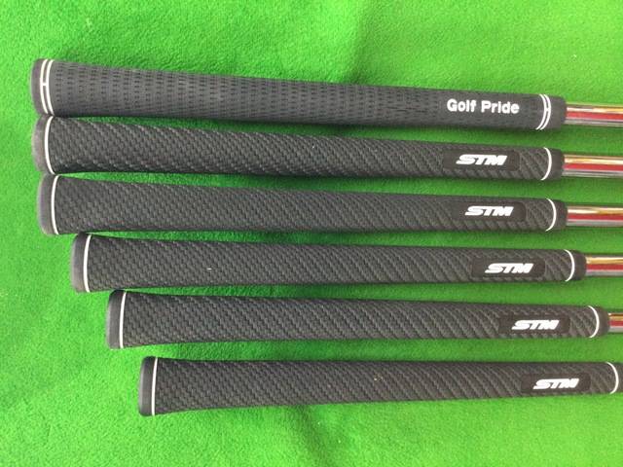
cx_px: 312
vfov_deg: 45.4
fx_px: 558
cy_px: 234
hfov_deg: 58.4
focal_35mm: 31
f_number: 2.4
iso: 250
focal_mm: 3.3
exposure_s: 1/15
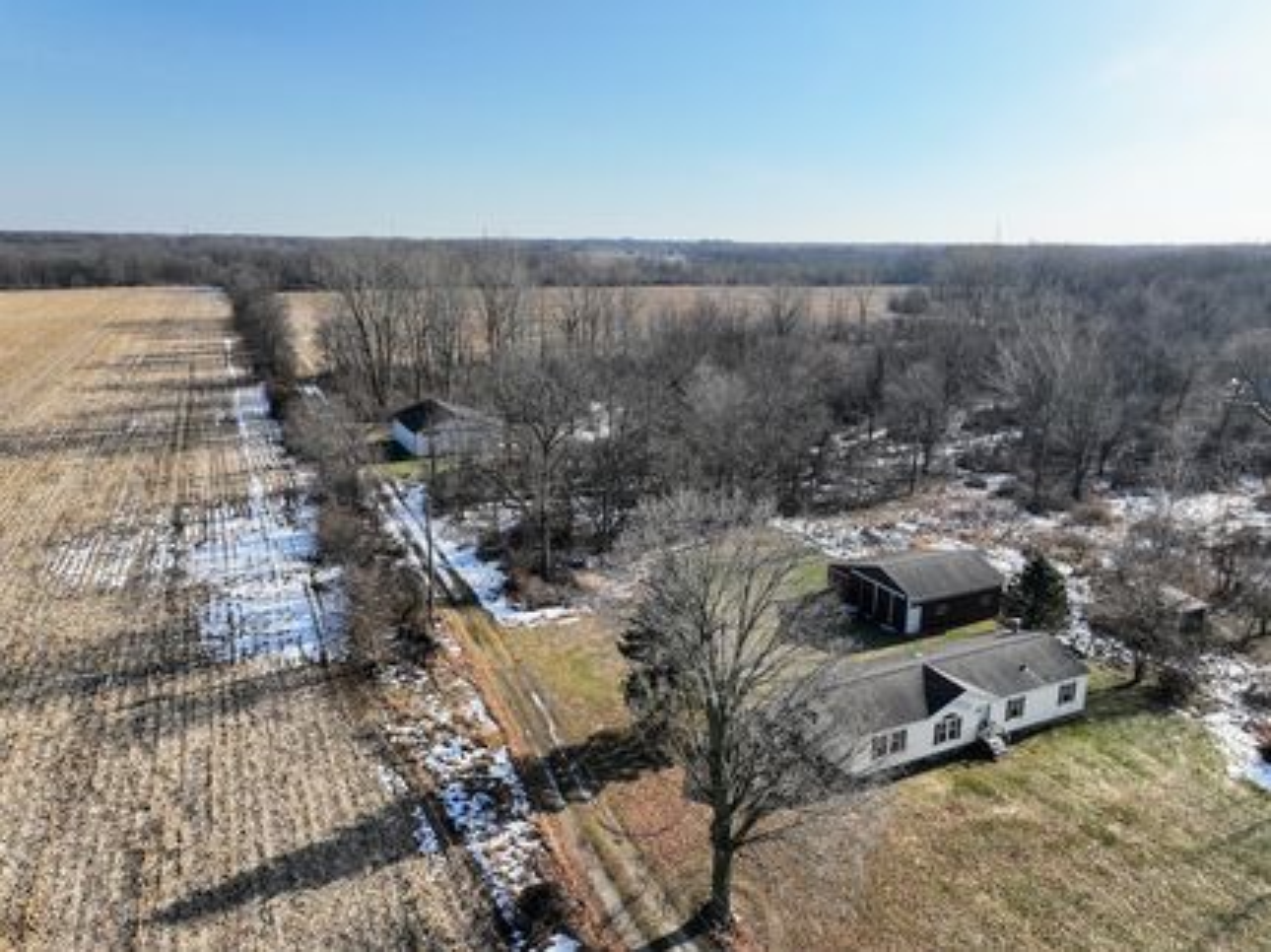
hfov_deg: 71.6
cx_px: 636
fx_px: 881
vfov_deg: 56.8
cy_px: 476
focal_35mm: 24
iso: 300
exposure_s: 1/2500
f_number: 2.8
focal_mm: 12.29
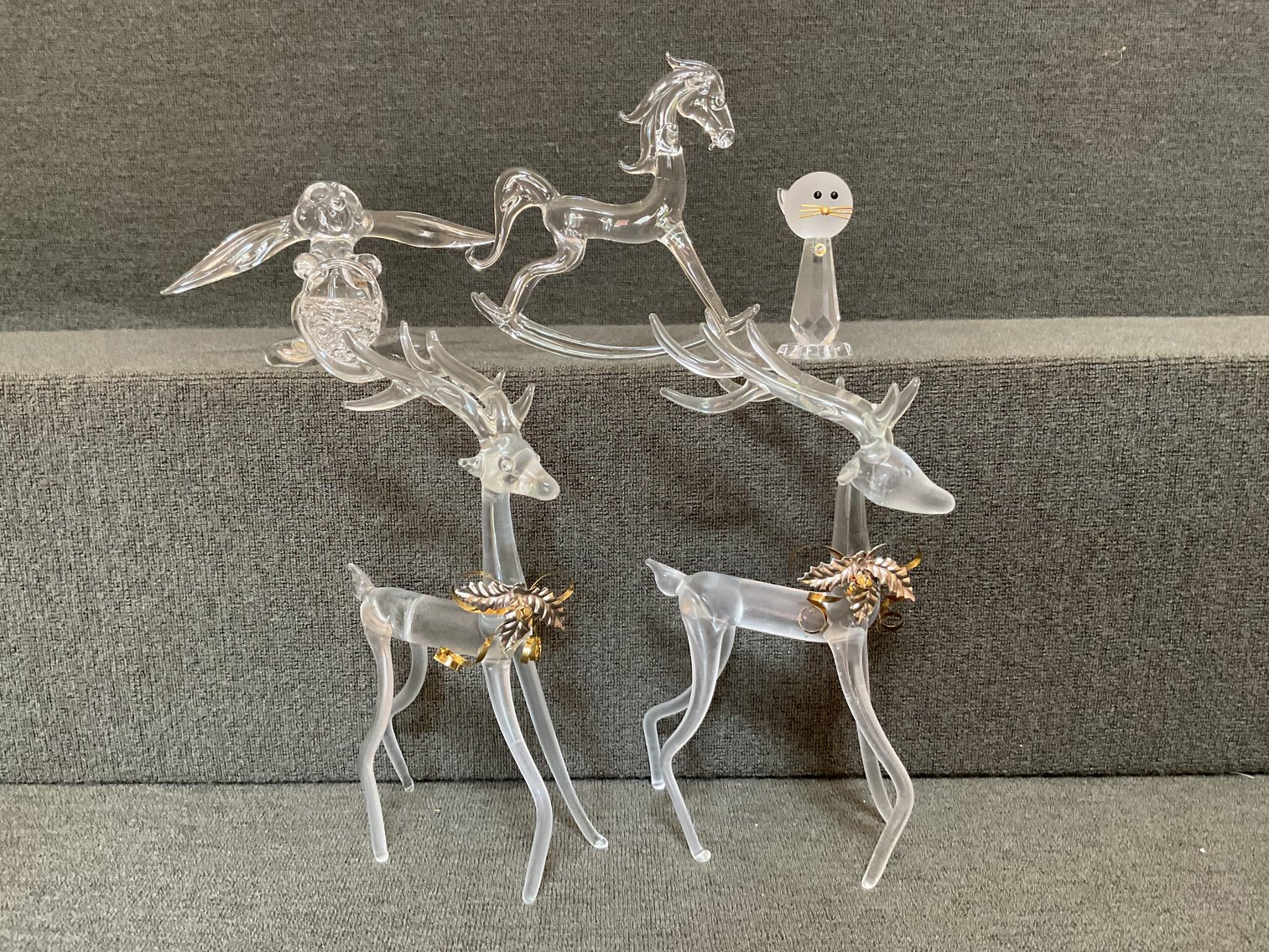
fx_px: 1063
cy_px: 476
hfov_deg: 61.7
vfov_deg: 48.2
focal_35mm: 29
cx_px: 634
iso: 250
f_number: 1.8
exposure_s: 1/60
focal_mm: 3
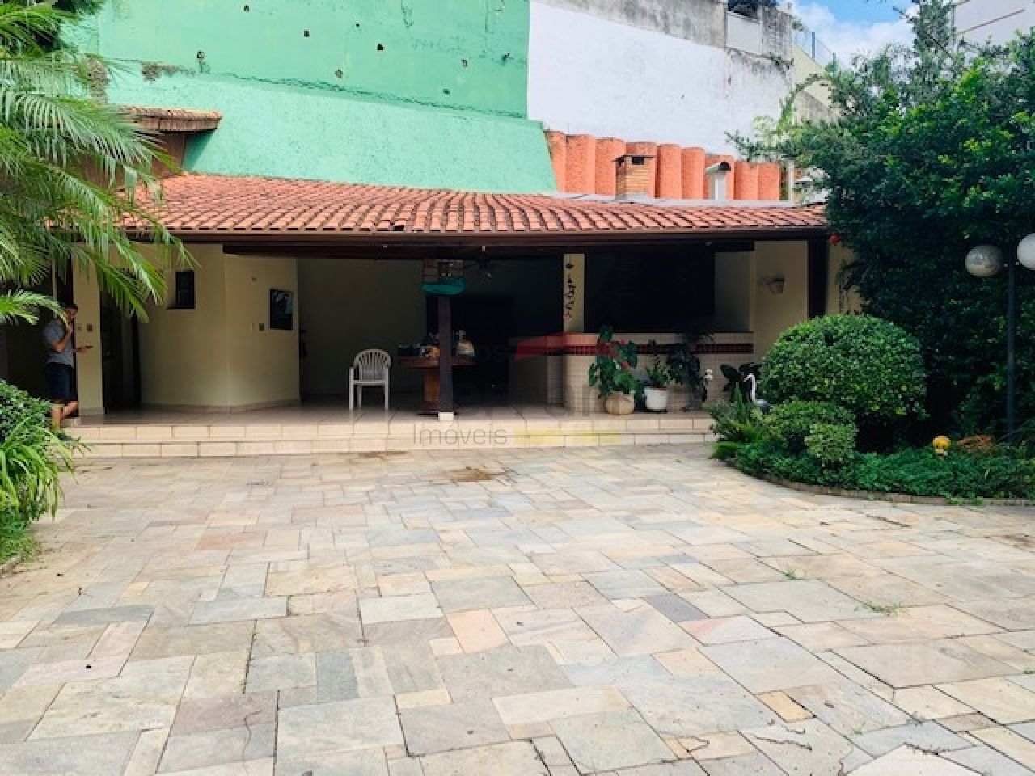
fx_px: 777
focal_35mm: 26
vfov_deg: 53.1
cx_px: 518
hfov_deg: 67.3
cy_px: 388
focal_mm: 4.25
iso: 25
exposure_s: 1/737
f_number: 1.8
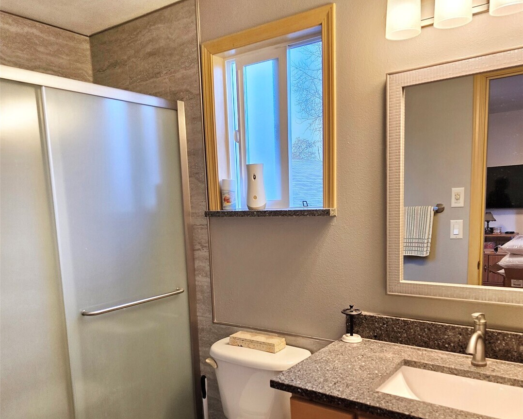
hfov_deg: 58.8
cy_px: 279
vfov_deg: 47.7
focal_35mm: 30
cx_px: 262
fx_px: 464
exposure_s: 1/120
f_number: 1.7
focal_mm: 6.3
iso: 160
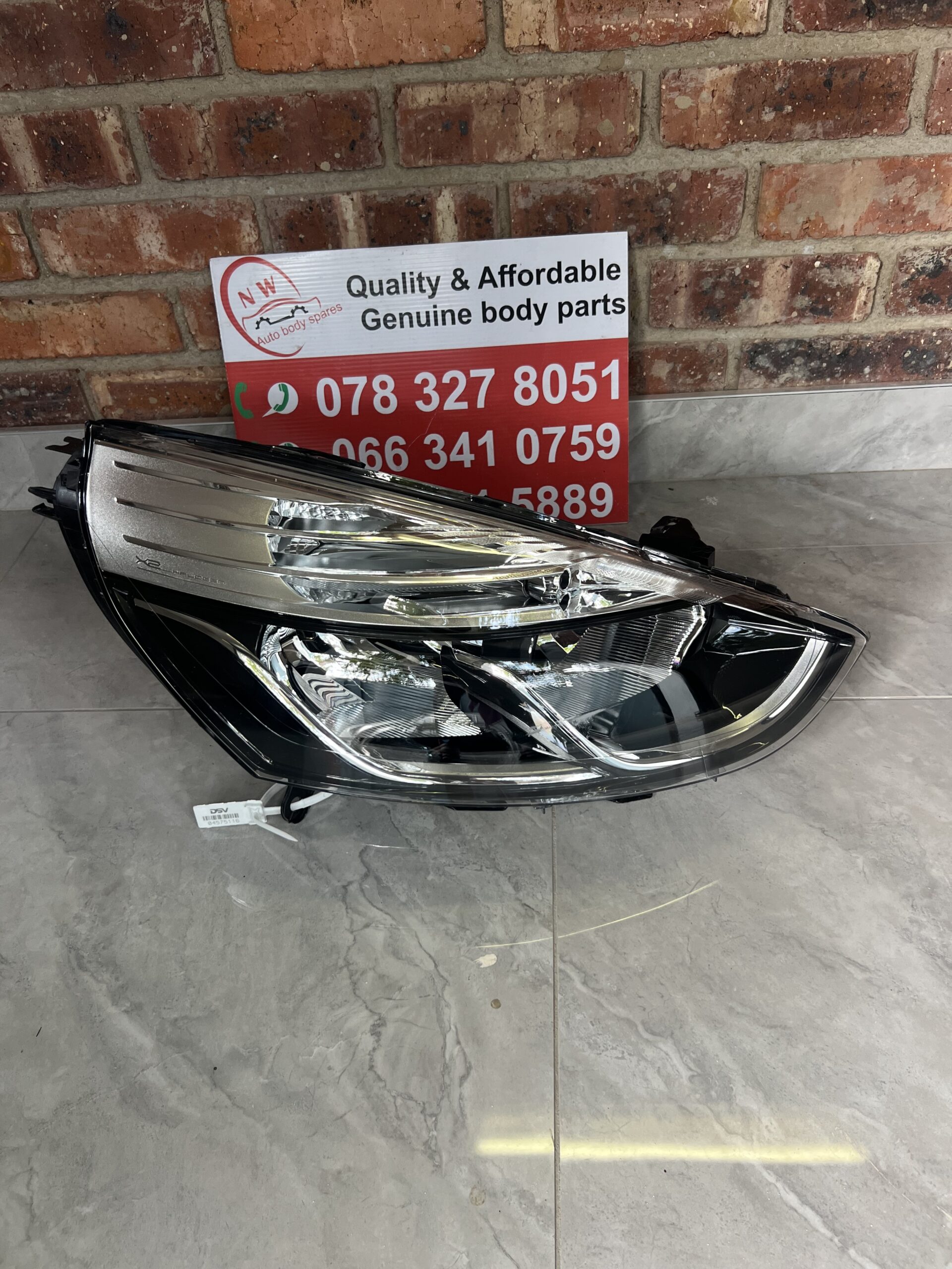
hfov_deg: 53.1
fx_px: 953
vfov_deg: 67.3
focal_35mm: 26
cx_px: 476
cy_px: 634
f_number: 1.5
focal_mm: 5.7
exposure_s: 1/111
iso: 125
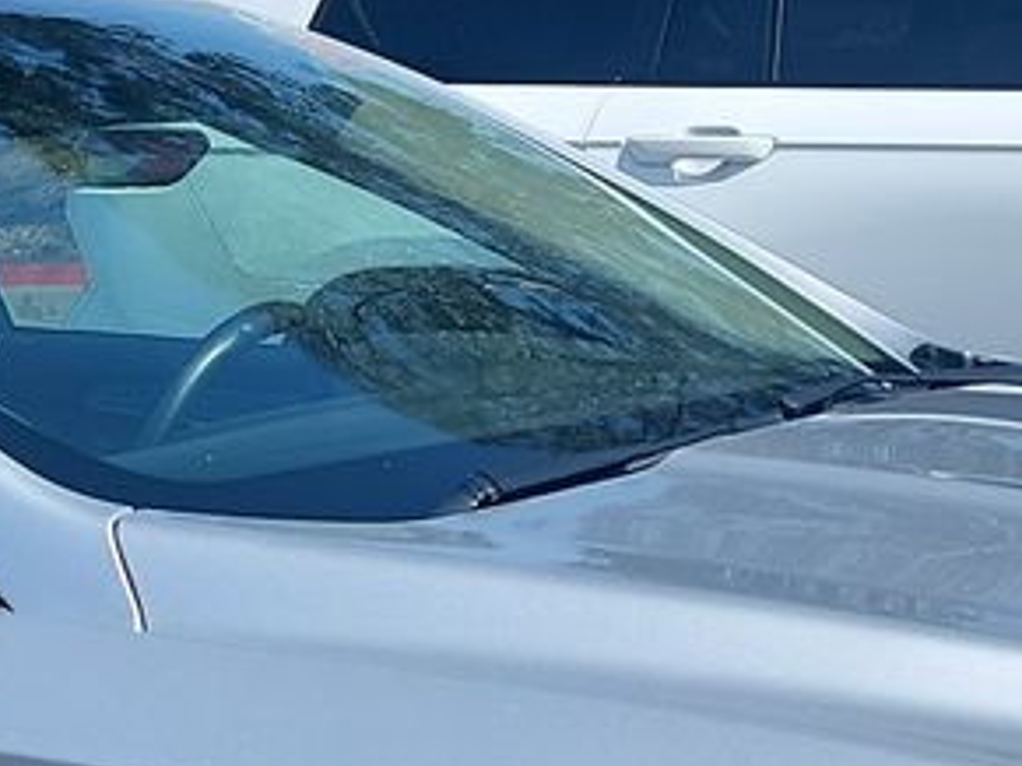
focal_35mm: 132
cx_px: 126
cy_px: 727
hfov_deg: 14.8
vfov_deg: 11.1
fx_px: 3896
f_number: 1.8
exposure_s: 1/838
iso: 50
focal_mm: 6.7
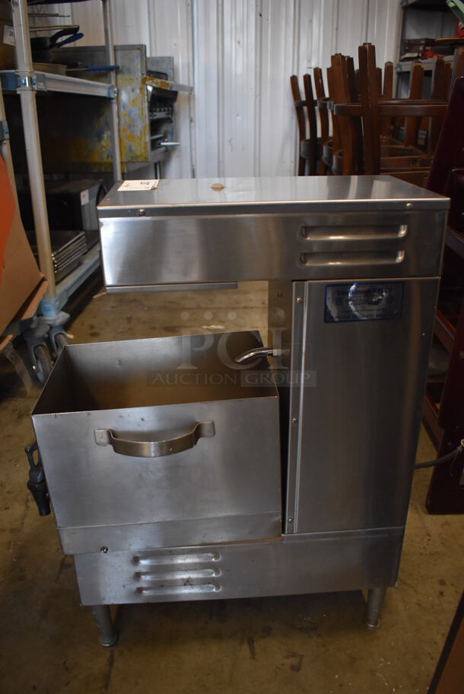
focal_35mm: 30
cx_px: 232
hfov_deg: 43.7
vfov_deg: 61.9
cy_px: 347
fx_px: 579
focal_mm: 20
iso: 1600
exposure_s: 1/125
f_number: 3.5
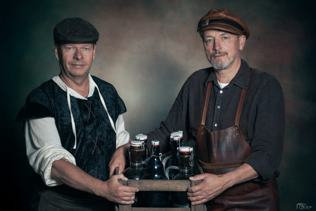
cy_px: 106
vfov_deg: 8.0
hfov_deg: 12.0
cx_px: 158
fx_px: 1501
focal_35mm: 171
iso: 100
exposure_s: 1/160
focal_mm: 114
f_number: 5.6
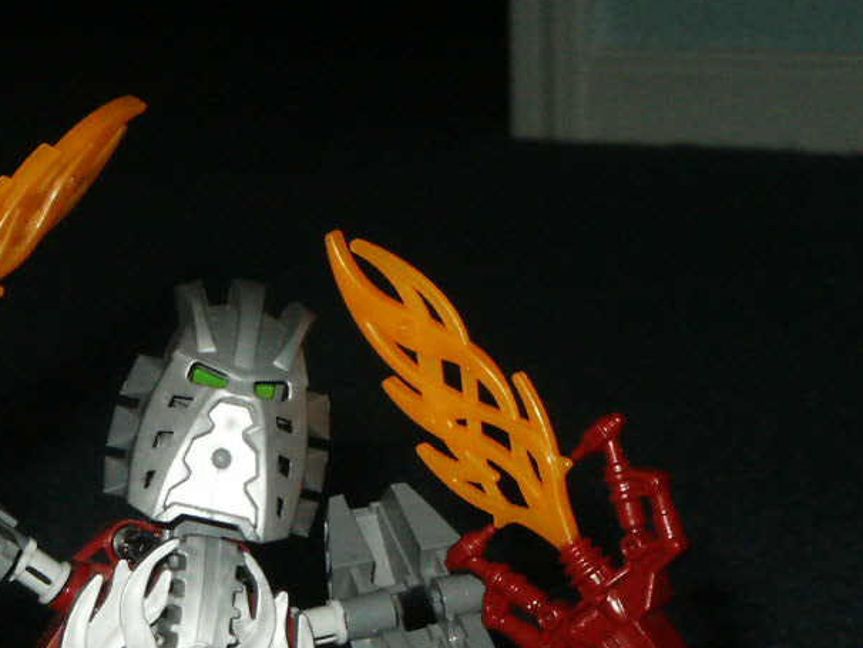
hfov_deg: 8.7
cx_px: 151
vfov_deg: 6.6
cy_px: 652
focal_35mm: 226
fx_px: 5637
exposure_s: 1/90
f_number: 8
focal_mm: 21.83
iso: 200
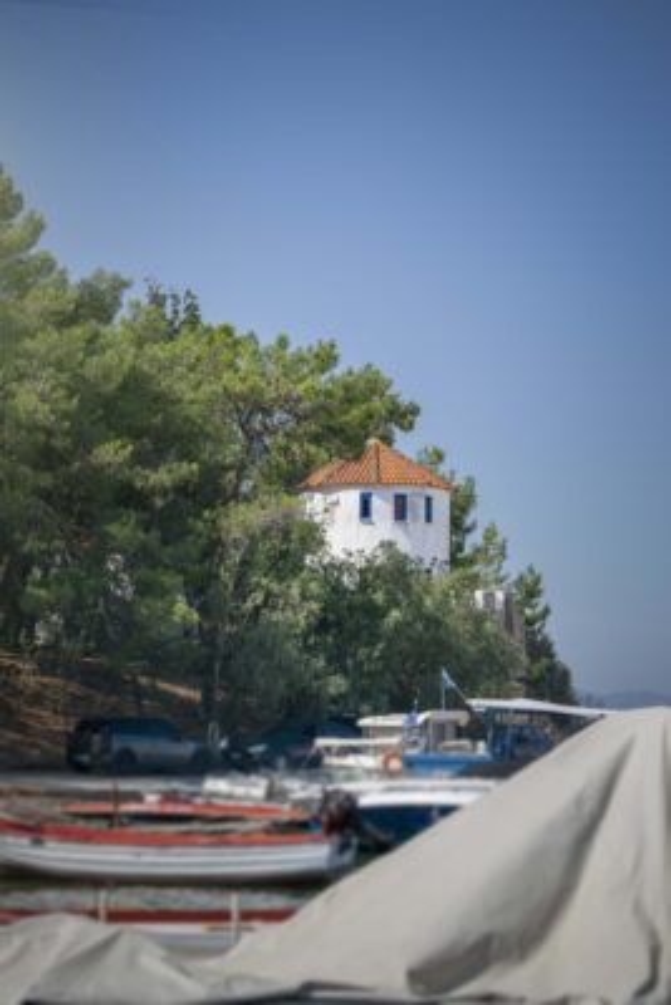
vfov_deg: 24.6
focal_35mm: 82
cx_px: 336
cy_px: 502
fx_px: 2304
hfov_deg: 16.6
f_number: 6.3
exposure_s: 1/1250
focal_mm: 55
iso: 100
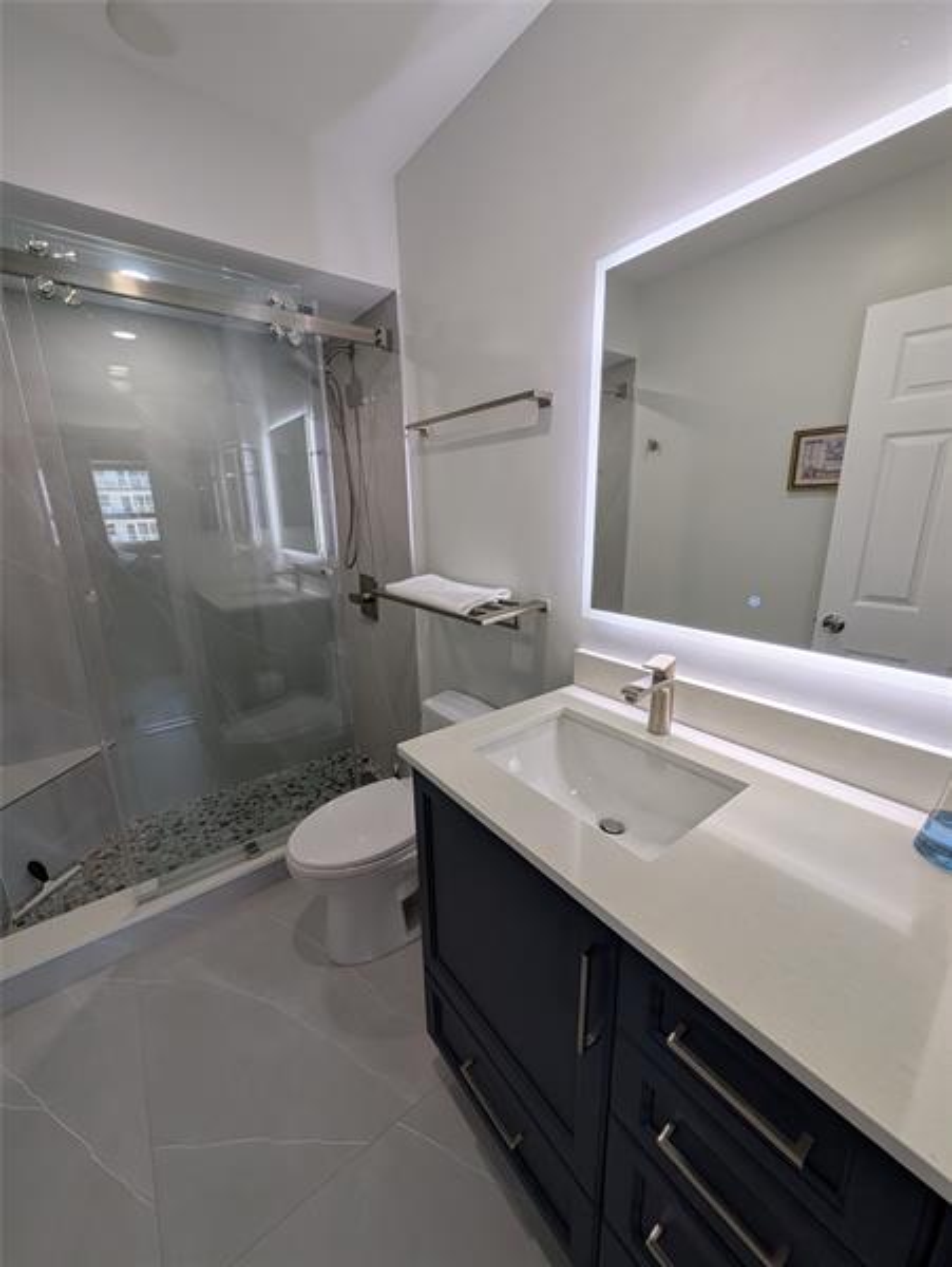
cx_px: 476
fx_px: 439
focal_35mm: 12
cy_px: 634
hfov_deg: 94.6
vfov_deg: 110.5
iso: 62
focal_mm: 2.02
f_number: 1.7
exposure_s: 1/208
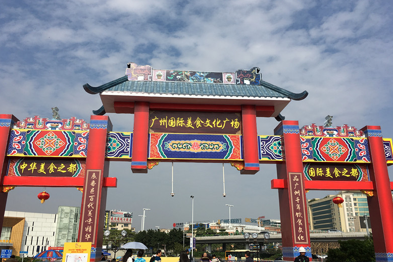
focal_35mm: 31
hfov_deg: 60.3
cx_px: 193
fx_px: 338
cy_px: 138
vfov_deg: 42.3
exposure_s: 1/2481
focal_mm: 4.15
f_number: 2.2
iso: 25
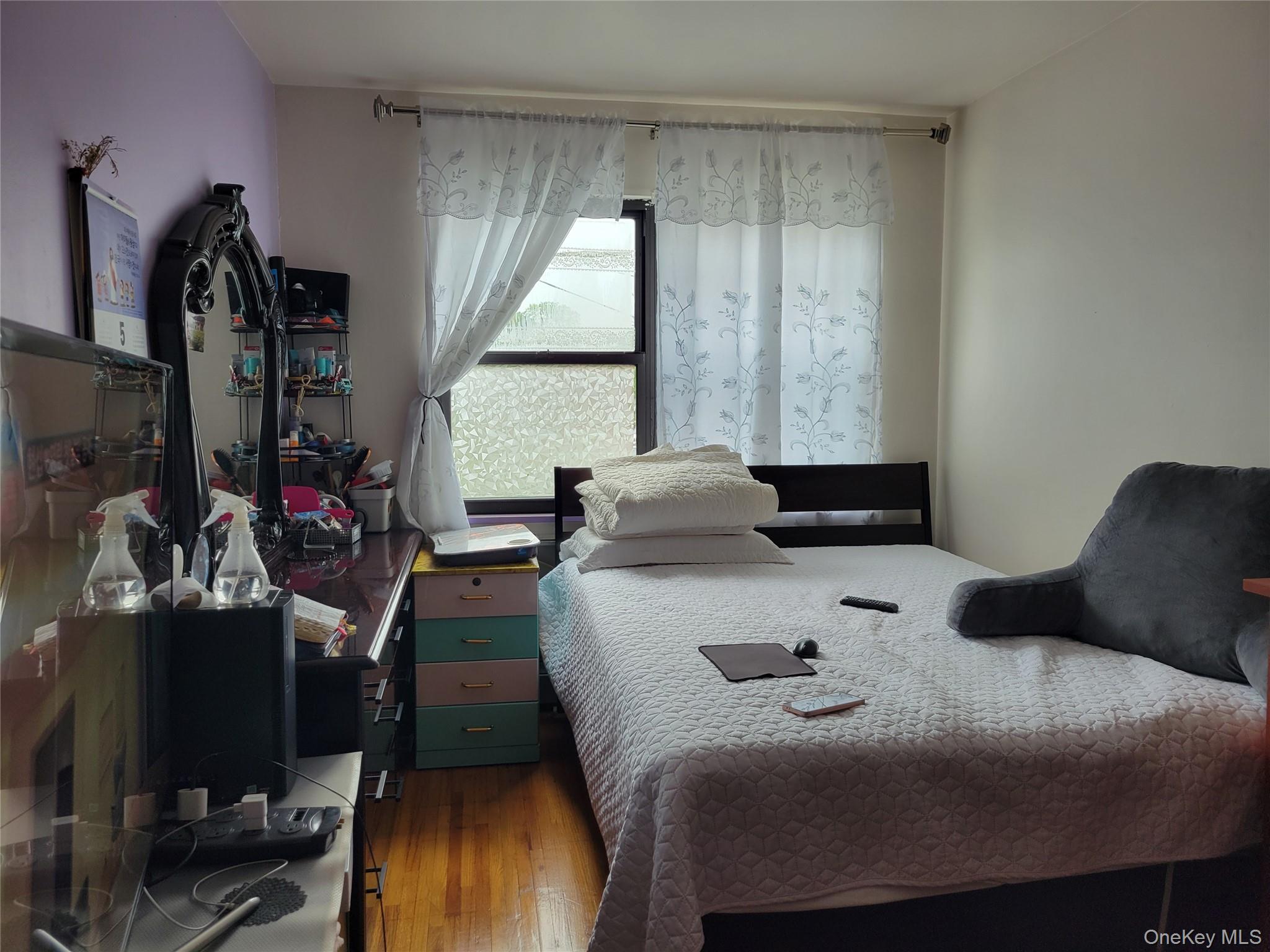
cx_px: 635
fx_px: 954
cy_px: 476
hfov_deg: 67.3
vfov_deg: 53.1
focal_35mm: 26
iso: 40
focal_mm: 5.4
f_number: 1.8
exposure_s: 1/120
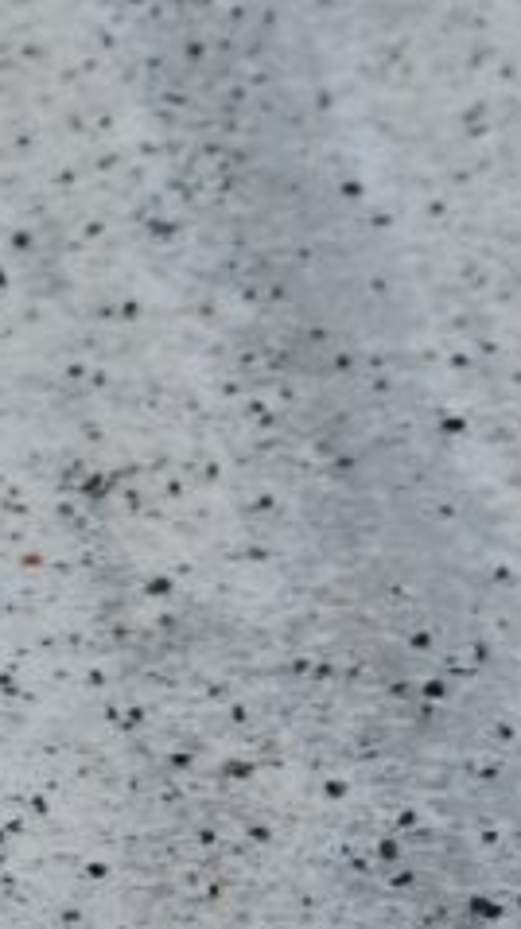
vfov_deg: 5.7
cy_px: -816
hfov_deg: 3.2
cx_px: -743
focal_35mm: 369
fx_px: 9085
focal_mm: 82
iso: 800
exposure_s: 1/400
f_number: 5
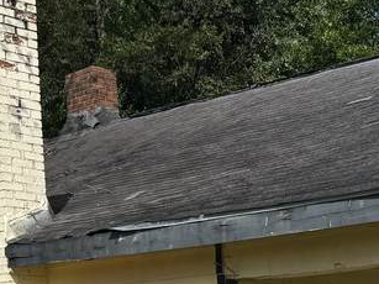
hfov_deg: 19.3
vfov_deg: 13.9
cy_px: 427
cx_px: 332
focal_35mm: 100
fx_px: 1094
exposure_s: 1/5814
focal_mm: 6.76
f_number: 1.78
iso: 80
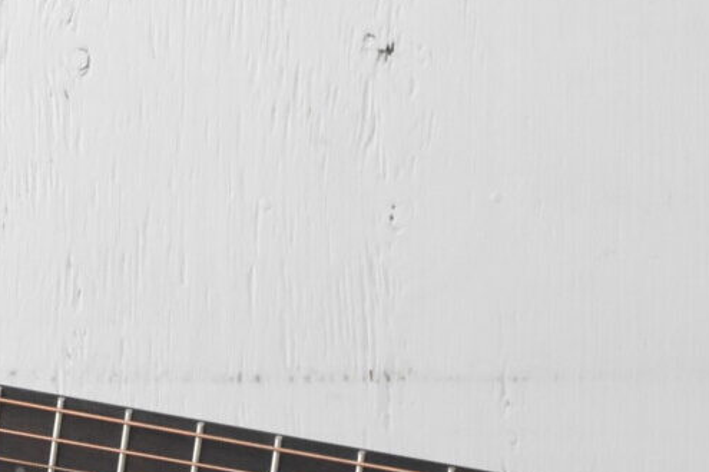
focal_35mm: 212
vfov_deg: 6.5
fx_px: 4175
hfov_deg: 9.6
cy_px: 108
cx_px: -27
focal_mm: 35
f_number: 8
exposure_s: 1/60
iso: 1600
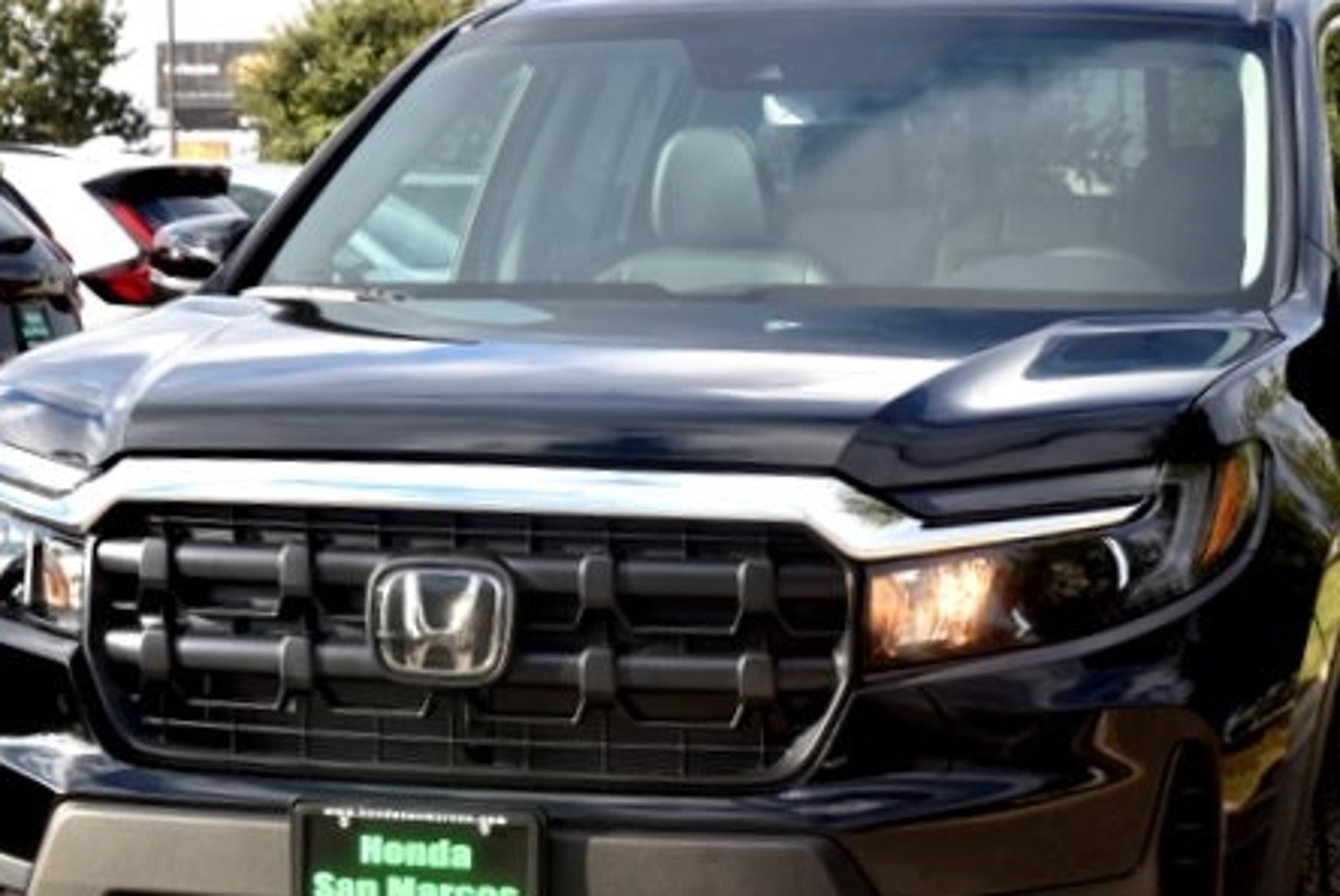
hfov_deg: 18.9
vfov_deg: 12.7
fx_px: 4024
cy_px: 638
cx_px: 779
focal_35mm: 108
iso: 320
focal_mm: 50
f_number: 8
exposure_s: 1/250
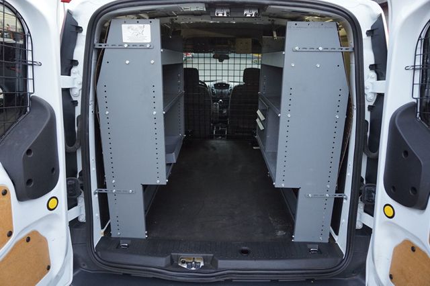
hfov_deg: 73.8
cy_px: 143
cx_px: 215
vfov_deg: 53.1
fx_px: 287
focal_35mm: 24
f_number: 4
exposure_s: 1/160
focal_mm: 16
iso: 1000
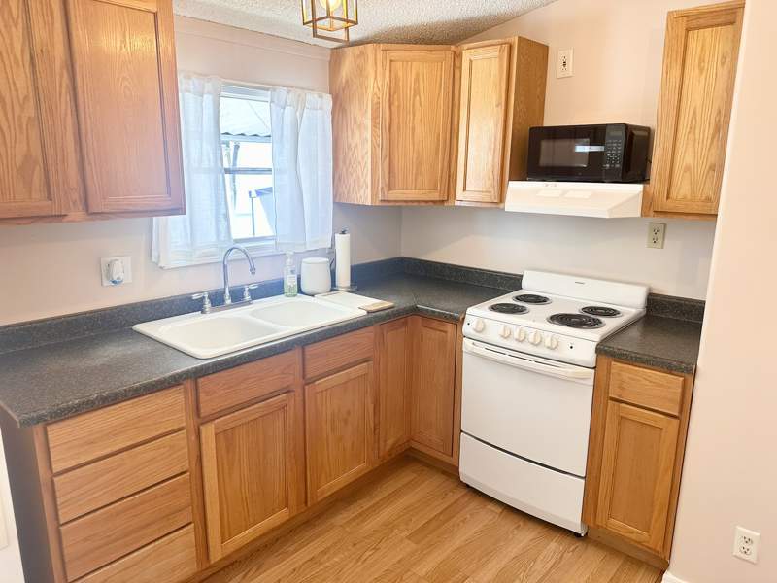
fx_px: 539
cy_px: 292
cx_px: 388
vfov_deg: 56.8
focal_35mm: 24
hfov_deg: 71.6
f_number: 1.78
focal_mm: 6.86
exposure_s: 1/60
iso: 125
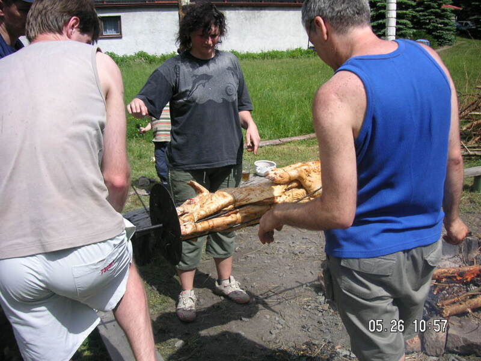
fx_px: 514
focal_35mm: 37
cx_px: 240
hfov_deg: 50.1
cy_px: 180
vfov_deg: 38.7
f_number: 6.7
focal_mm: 6.1
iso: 50
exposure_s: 1/180
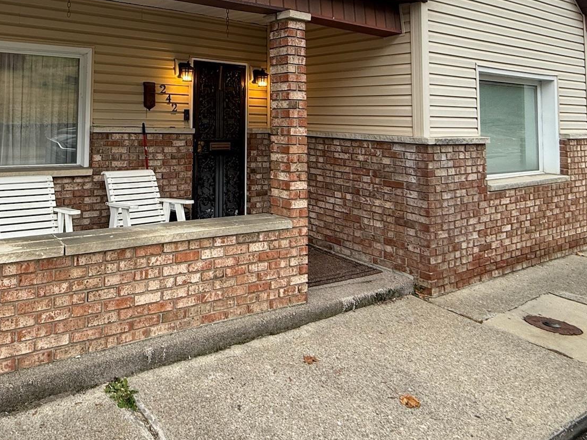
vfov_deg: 49.9
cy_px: 87
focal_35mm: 26
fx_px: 441
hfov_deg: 61.5
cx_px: 114
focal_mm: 2.22
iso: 80
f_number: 2.2
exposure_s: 1/99
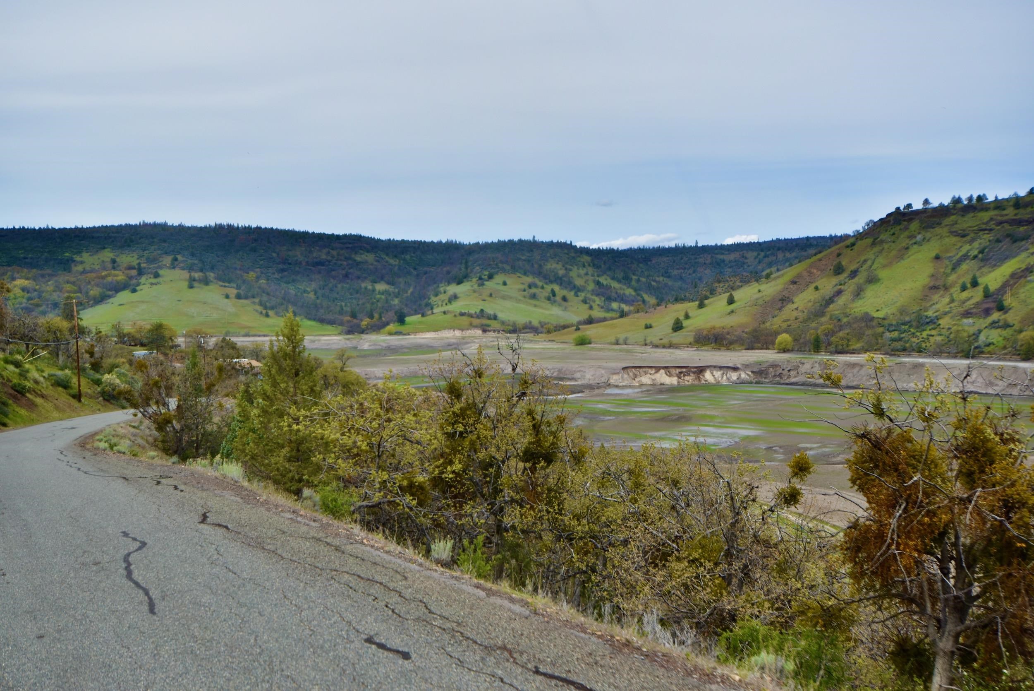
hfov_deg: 53.1
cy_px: 346
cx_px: 517
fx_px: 1034
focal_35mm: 36
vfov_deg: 36.9
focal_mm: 24
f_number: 8
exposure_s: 1/250
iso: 125
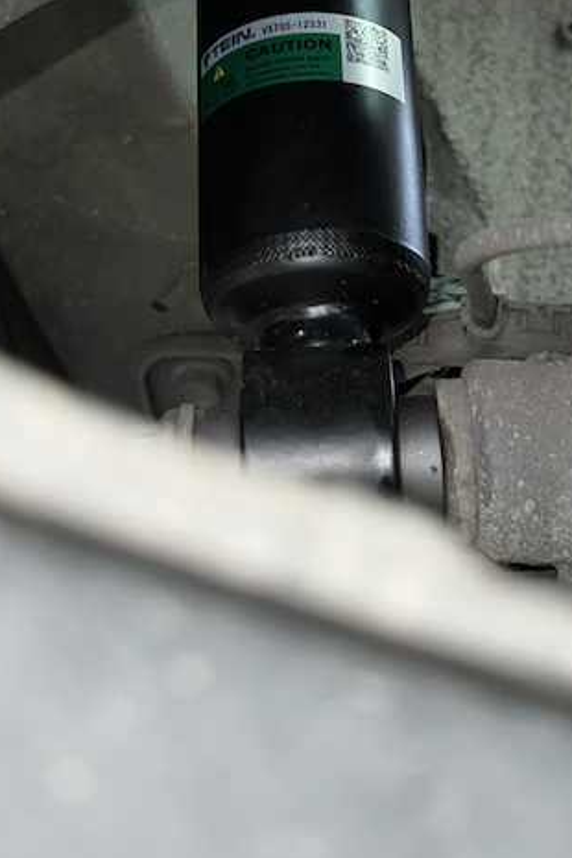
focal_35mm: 62
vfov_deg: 32.1
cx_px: 304
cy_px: 287
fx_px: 1478
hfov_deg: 21.9
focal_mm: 5.7
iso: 32
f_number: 1.5
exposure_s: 1/12
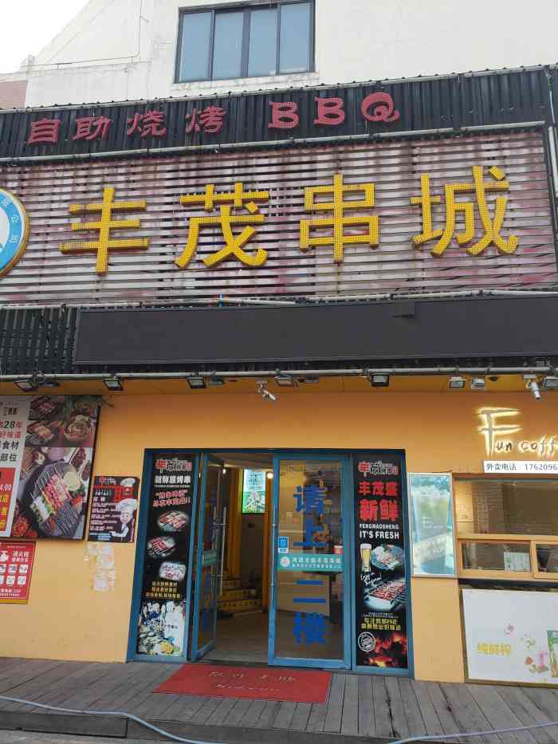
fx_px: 559
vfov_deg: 67.3
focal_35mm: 26
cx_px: 279
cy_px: 372
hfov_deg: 53.1
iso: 50
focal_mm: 4.3
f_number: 2.4
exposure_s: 1/50
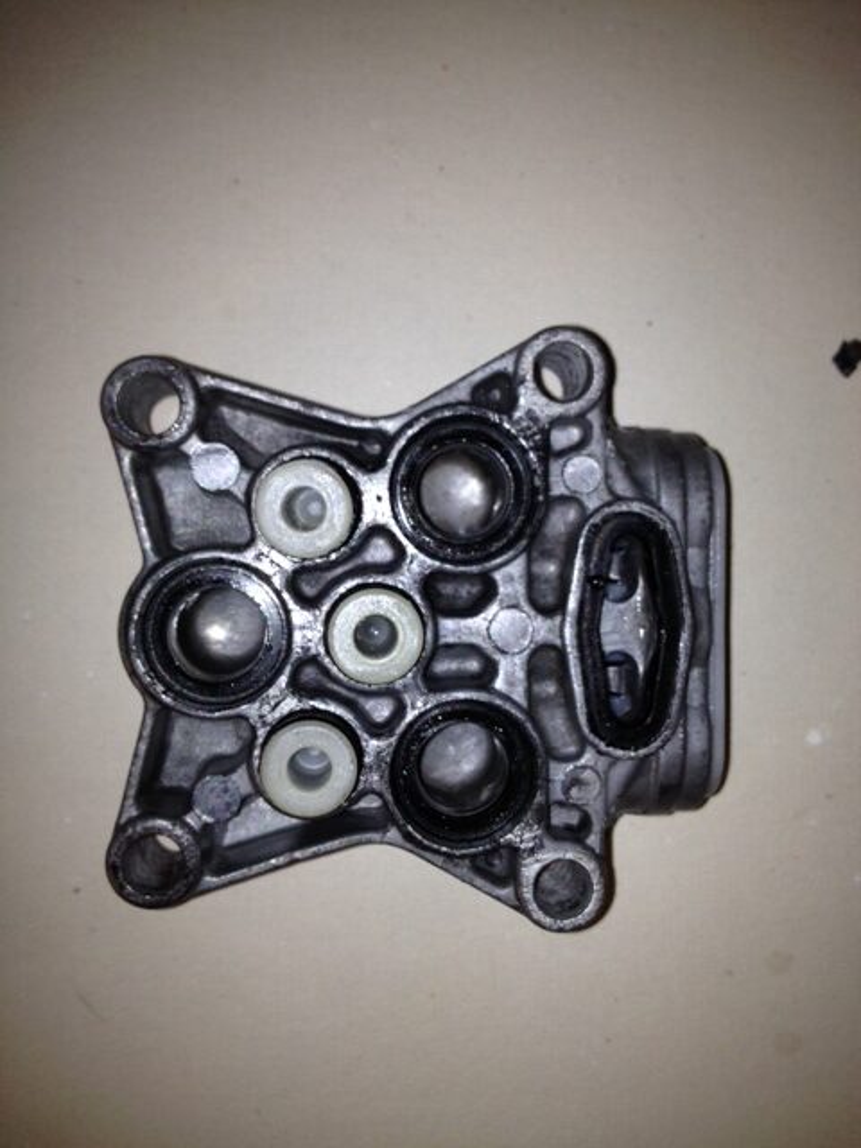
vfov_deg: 52.6
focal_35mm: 35
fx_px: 1161
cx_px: 430
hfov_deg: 40.7
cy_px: 574
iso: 50
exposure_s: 1/181
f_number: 2.4
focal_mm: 4.28
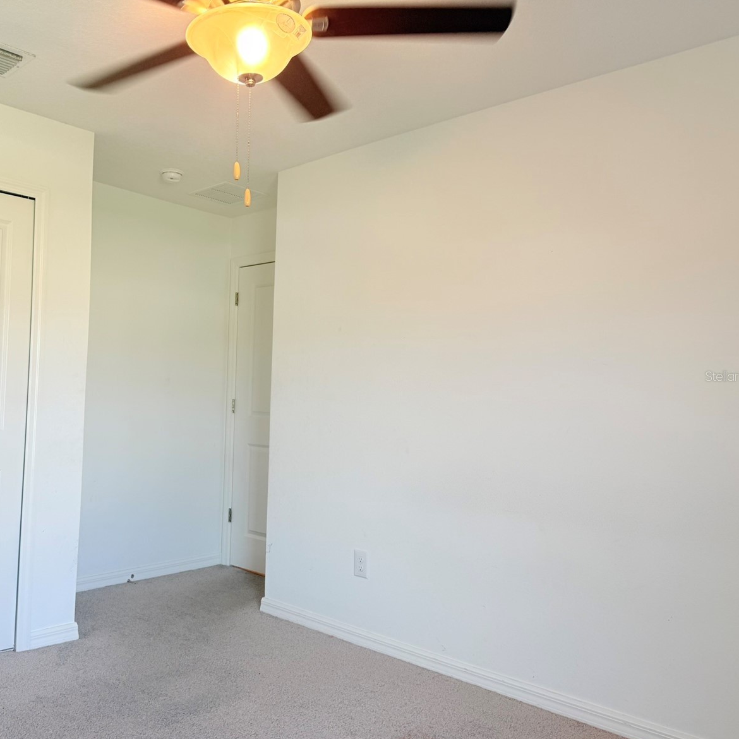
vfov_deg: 55.6
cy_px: 376
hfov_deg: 54.7
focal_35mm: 29
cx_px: 260
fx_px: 700
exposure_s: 1/120
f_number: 1.78
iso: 80
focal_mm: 6.76
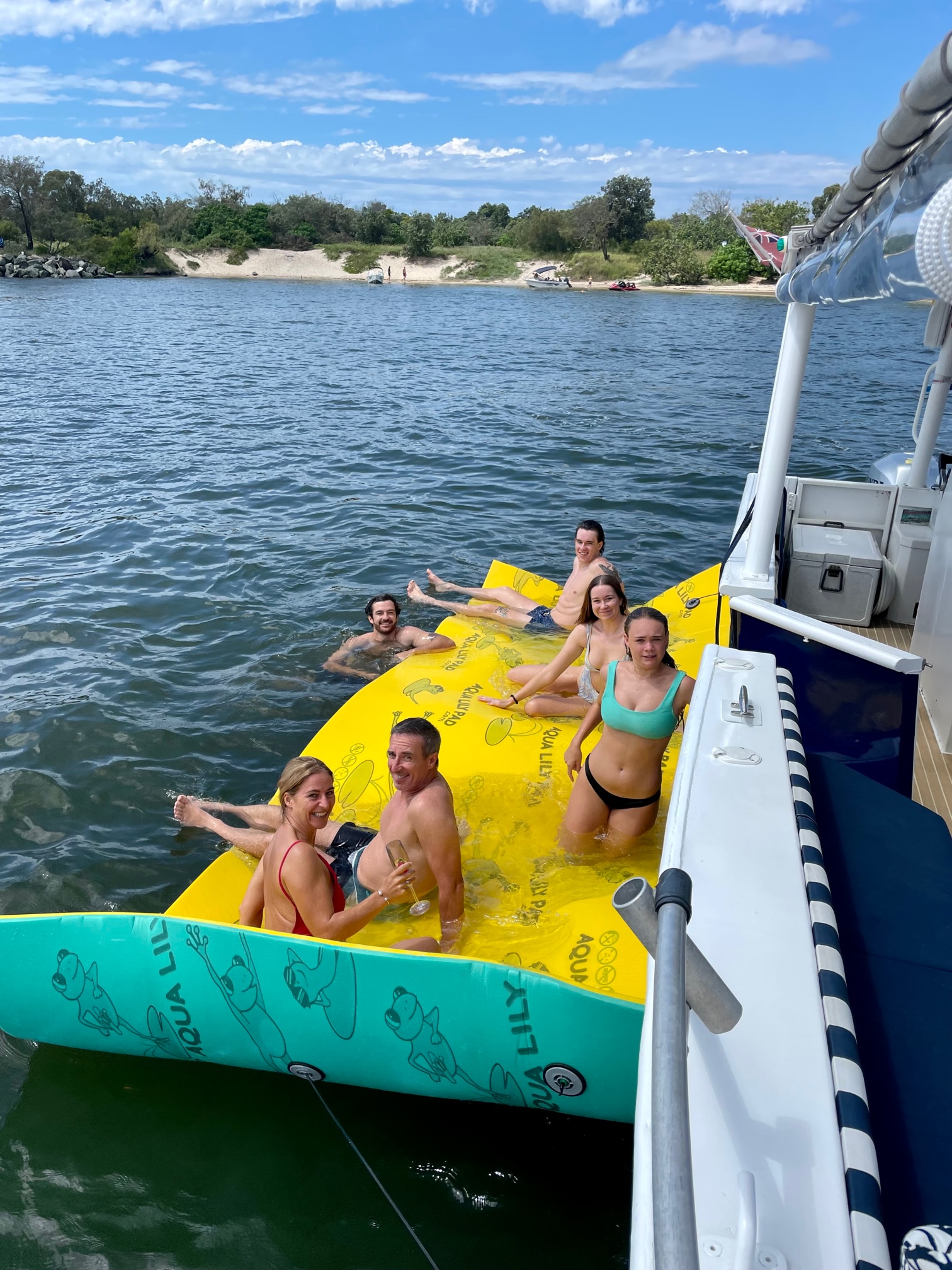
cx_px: 476
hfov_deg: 53.1
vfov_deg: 67.3
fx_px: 953
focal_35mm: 26
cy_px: 635
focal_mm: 4.2
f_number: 1.6
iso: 32
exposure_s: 1/4292
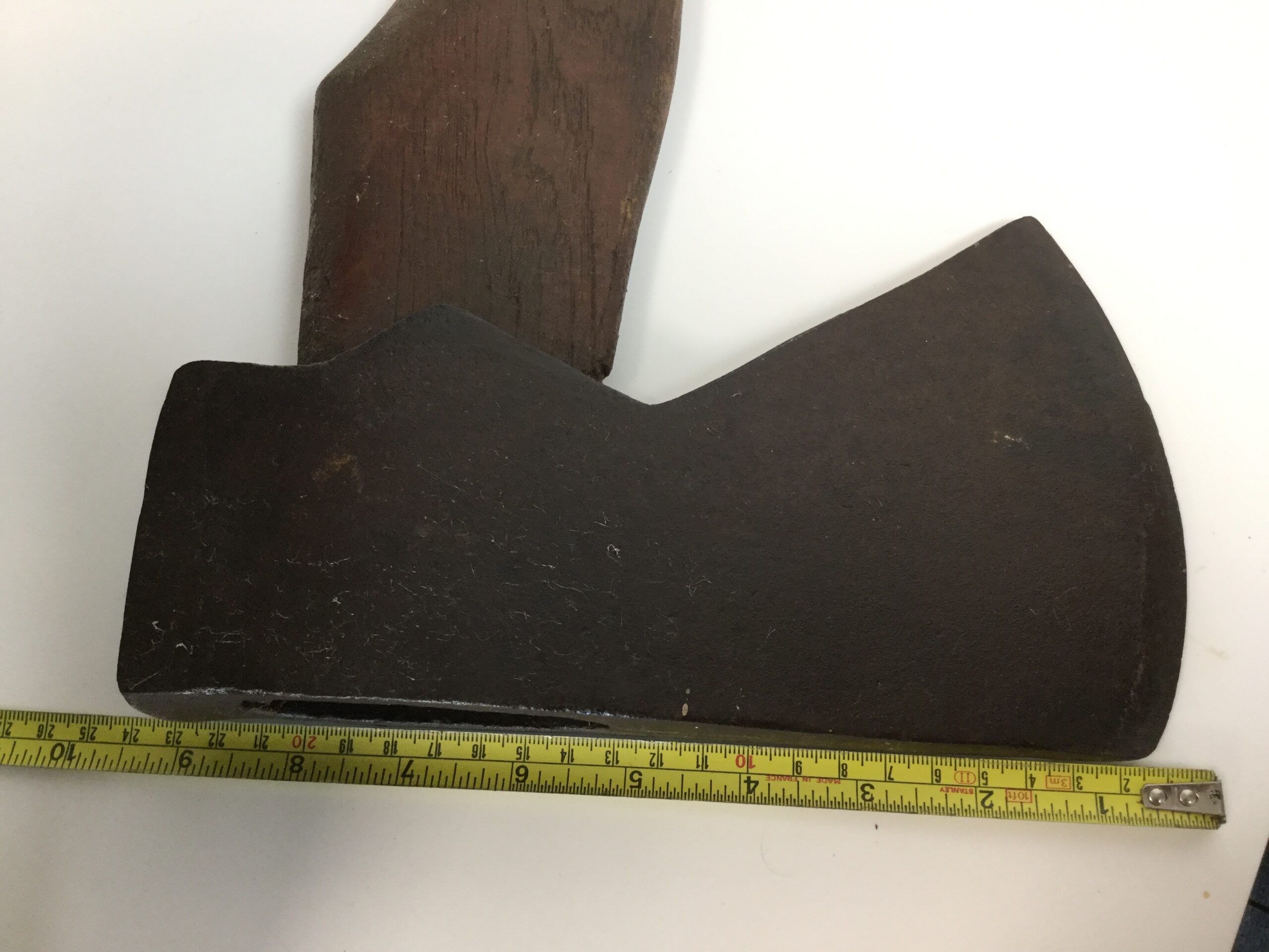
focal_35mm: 31
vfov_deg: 45.4
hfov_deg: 58.4
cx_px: 634
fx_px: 1136
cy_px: 476
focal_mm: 3.3
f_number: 2.4
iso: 100
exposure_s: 1/33
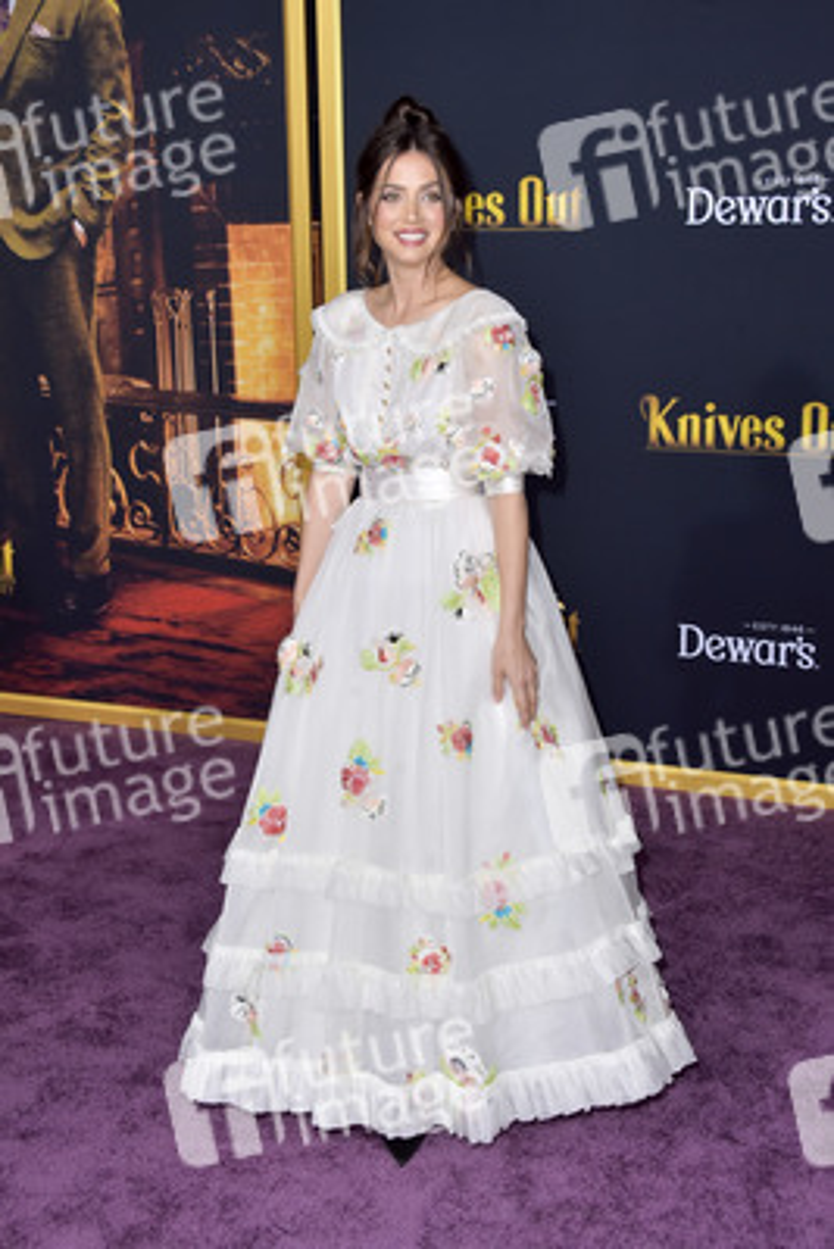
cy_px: 624
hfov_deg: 30.5
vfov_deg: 44.5
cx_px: 417
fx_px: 1528
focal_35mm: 44
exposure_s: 1/250
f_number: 7.1
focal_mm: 44
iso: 500
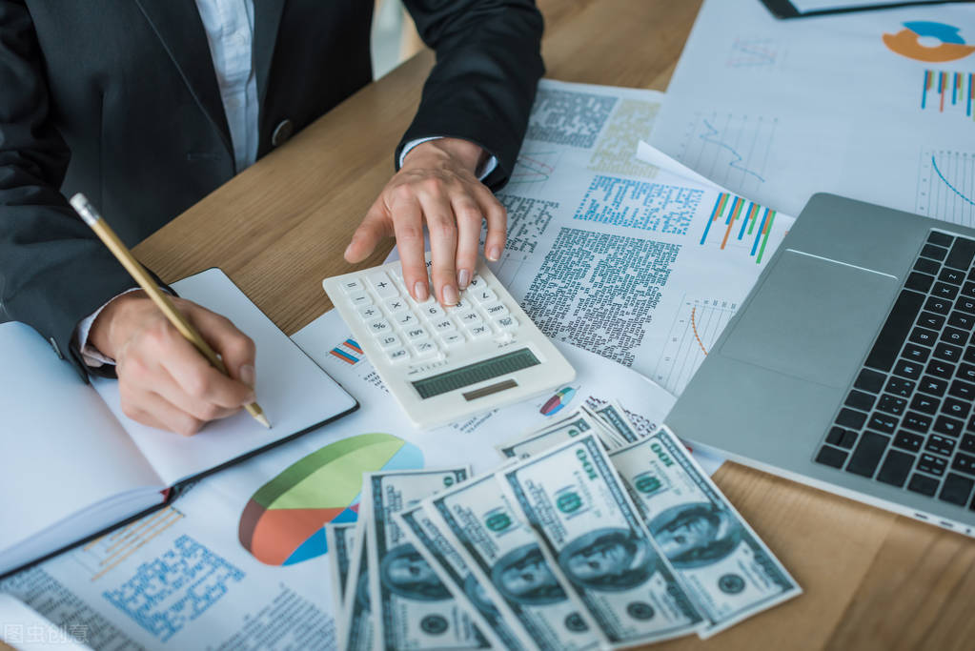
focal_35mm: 50
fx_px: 1355
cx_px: 488
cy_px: 326
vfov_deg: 27.0
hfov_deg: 39.6
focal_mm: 50
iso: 250
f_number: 3.5
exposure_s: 1/200
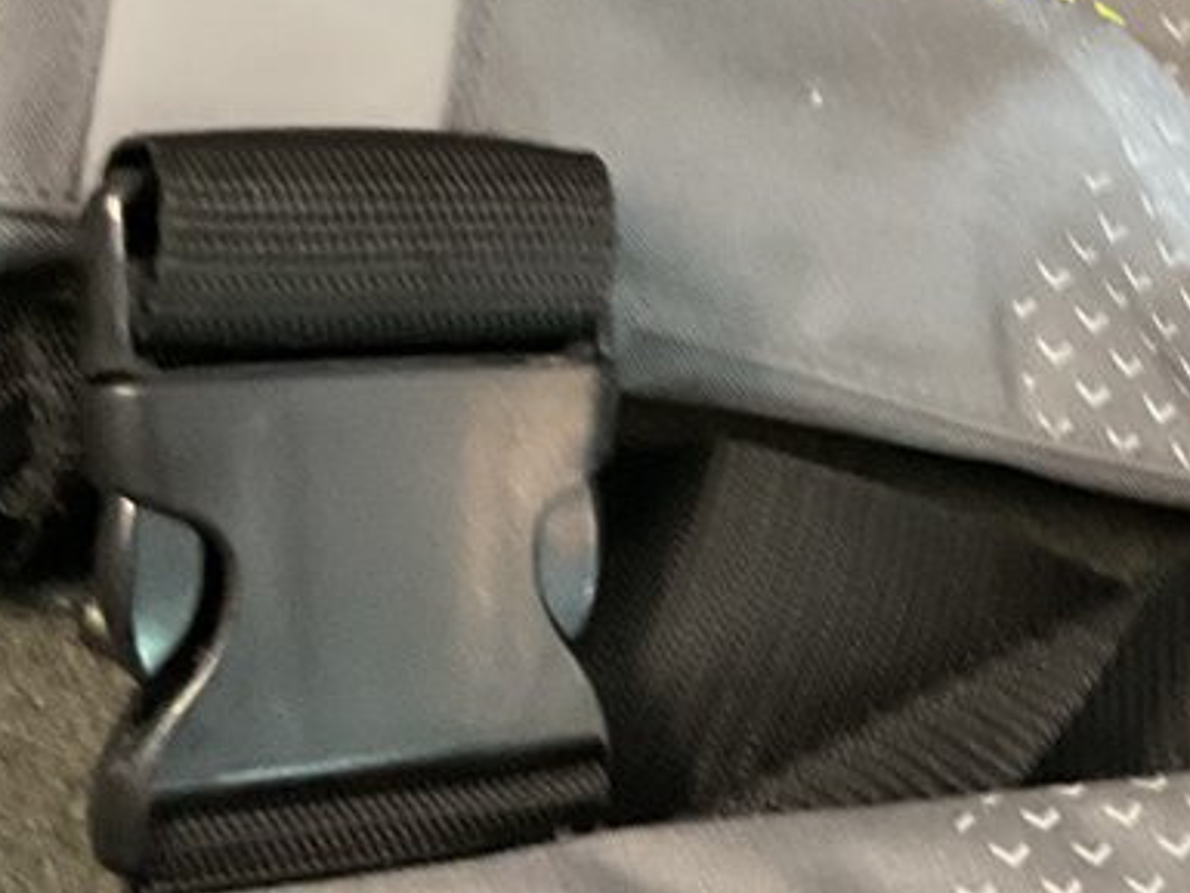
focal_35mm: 114
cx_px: 1603
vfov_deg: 13.0
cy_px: 422
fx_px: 3920
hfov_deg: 16.2
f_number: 1.8
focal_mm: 3
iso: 320
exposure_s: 1/33
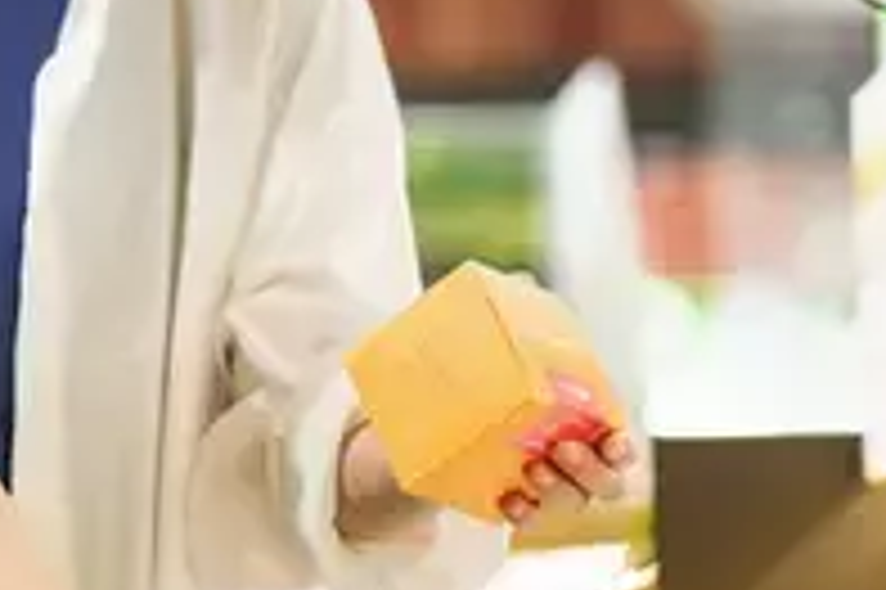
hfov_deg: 6.4
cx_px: -108
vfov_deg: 4.3
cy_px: 205
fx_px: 7869
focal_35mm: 320
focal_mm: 105
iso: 500
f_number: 2.5
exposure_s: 1/200
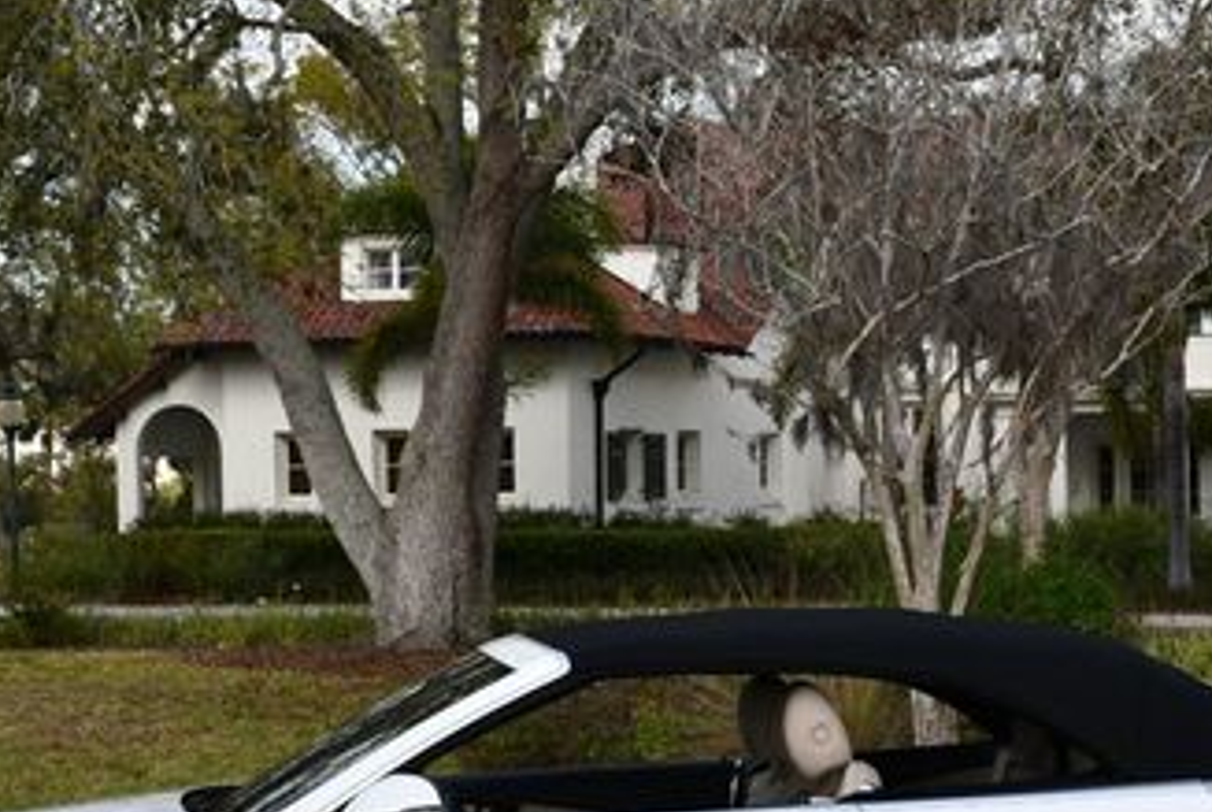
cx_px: 638
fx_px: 3169
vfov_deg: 14.5
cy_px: 630
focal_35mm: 94
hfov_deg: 21.7
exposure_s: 1/250
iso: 125
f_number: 8
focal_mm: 24
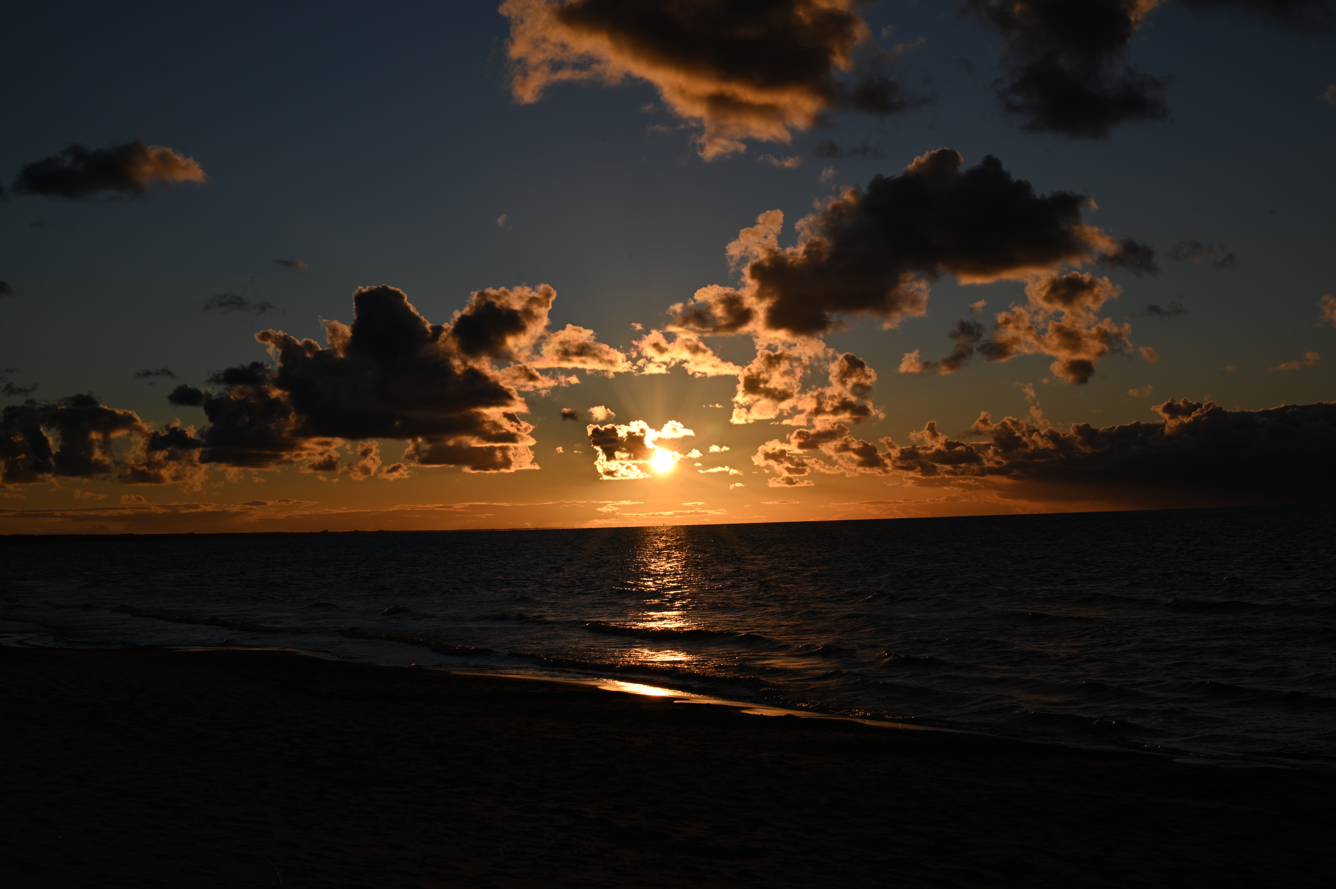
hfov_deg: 39.6
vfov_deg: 27.0
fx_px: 1854
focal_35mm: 50
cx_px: 668
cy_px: 444
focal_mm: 50
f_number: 1.4
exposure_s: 1/500
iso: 100
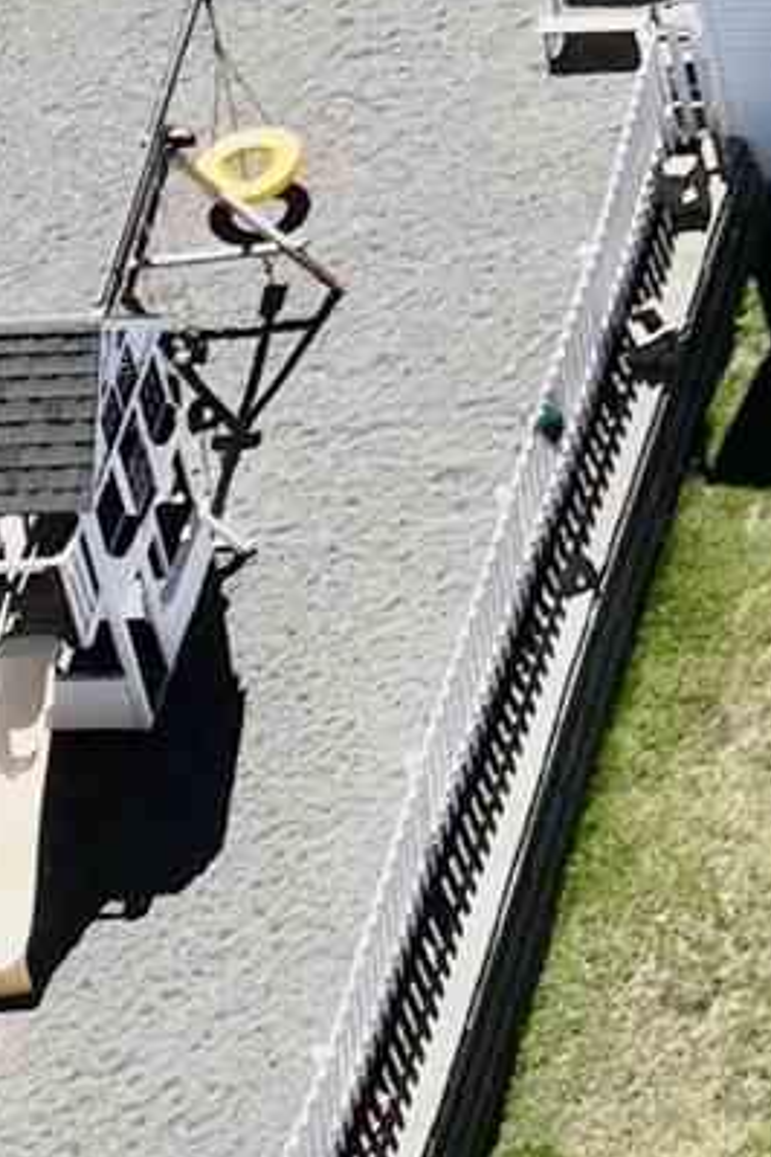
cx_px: 2487
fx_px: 6168
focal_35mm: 192
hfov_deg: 6.4
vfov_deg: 9.9
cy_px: -1248
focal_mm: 12.29
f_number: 2.8
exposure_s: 1/3200
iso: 210
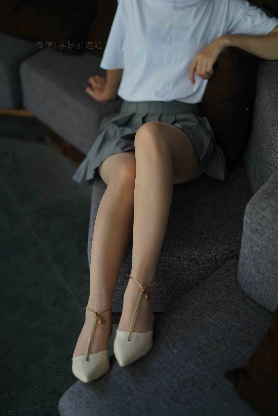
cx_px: 139
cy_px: 208
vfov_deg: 39.6
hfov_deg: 27.0
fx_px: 578
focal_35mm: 50
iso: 160
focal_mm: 50
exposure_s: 1/125
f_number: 2
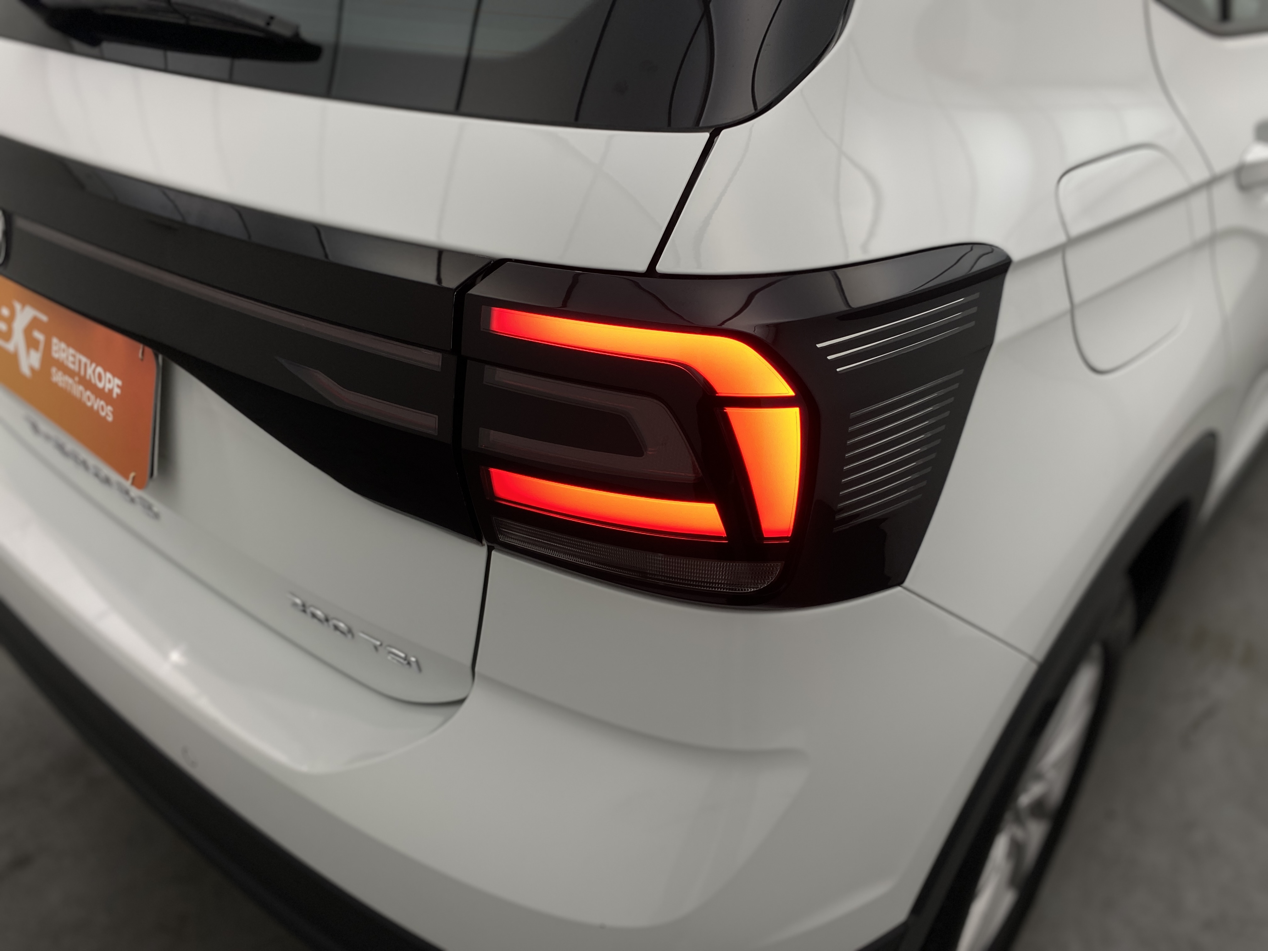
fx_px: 952
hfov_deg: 67.3
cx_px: 634
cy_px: 476
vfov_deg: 53.1
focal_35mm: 26
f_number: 1.8
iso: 64
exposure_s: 1/120
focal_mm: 4.25
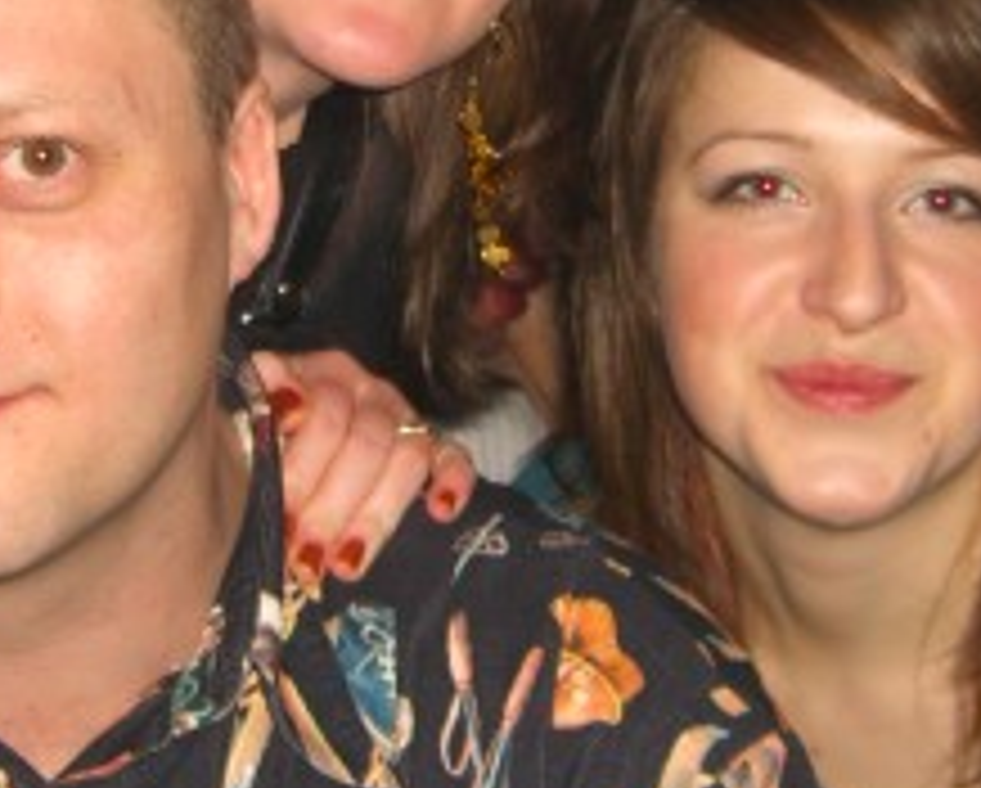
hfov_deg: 18.8
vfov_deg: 15.1
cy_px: 212
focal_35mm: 102
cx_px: 500
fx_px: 2965
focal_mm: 7.9
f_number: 2.8
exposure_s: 1/60
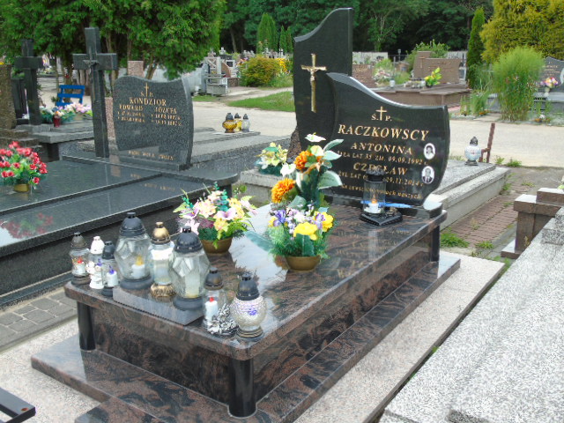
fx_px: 554
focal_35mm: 34
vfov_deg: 41.8
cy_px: 212
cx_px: 282
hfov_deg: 54.0
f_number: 3.8
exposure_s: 1/100
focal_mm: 6.1
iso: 80
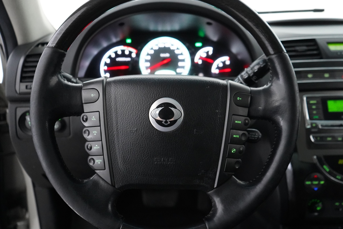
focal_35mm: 31
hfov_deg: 60.3
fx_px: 295
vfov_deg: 42.3
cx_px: 172
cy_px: 114
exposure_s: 1/80
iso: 10000
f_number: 4
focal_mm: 31
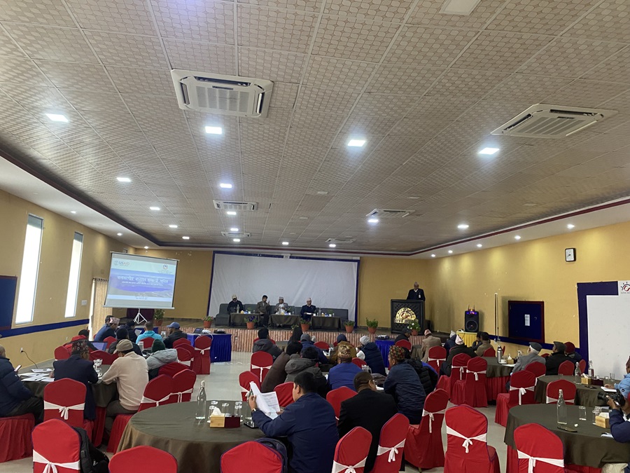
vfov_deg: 53.1
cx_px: 315
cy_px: 236
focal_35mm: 26
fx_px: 473
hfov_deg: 67.3
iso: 320
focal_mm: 4.25
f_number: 1.8
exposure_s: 1/60
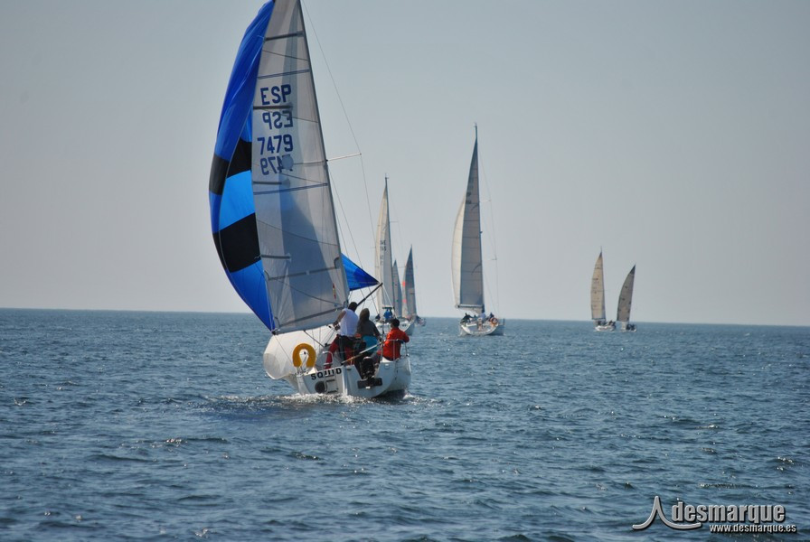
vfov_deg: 5.1
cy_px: 271
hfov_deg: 7.6
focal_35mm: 270
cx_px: 405
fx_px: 6083
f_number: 5.6
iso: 200
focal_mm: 180
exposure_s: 1/1250
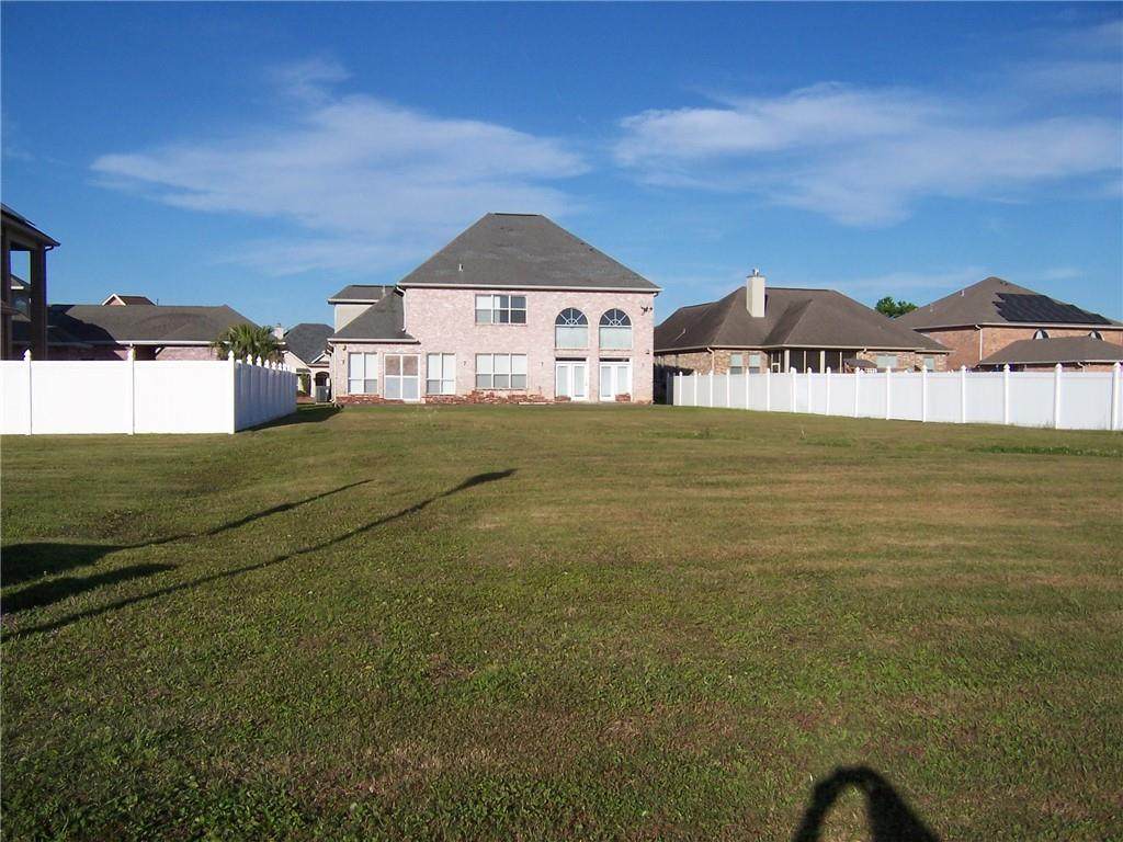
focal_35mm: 33
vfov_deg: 42.9
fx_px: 1071
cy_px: 421
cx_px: 562
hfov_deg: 55.4
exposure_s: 1/750
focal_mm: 5.5
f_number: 5.6
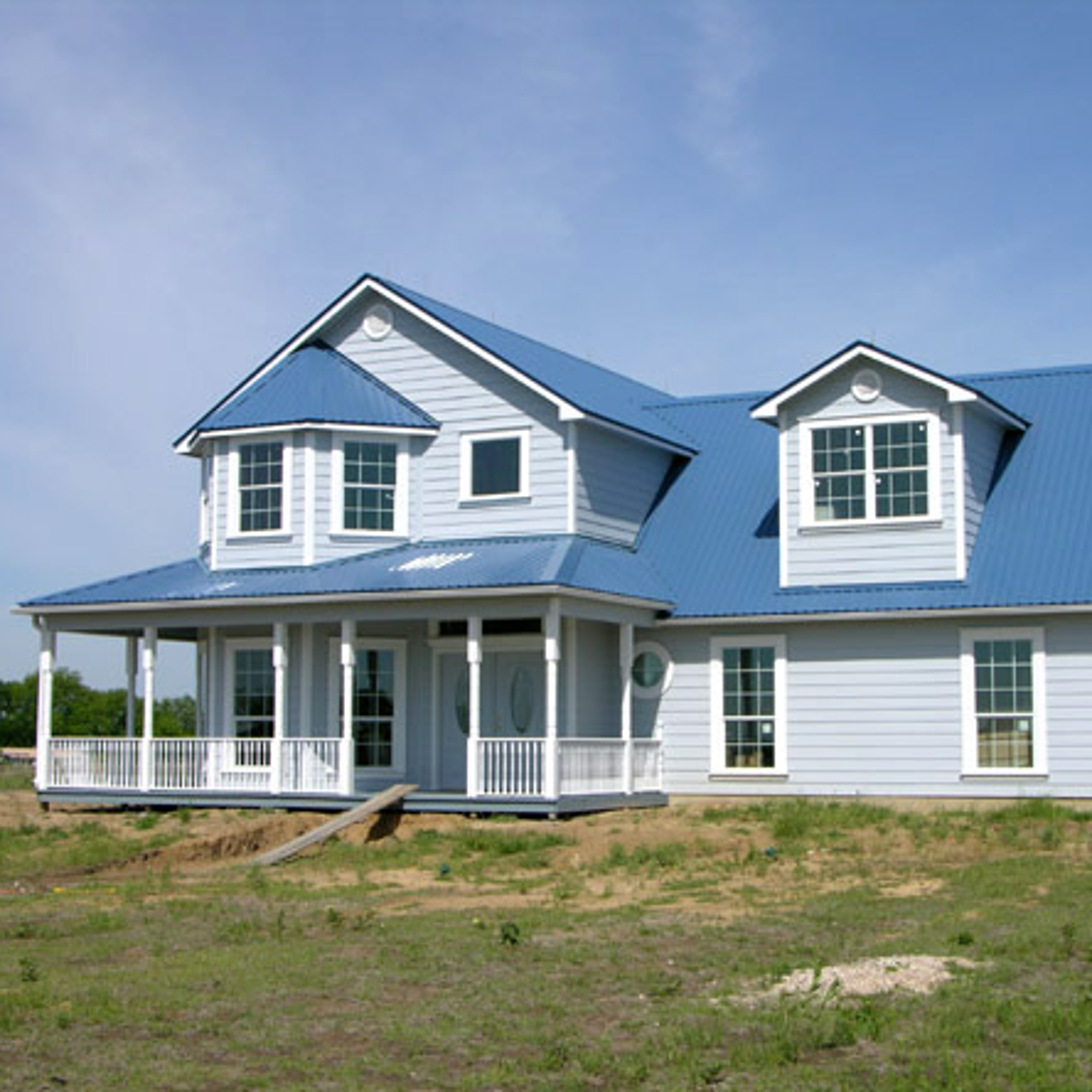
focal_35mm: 55
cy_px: 551
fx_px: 1963
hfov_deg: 31.1
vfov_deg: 31.1
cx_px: 610
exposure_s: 1/296
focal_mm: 11.6
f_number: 7.5
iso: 50
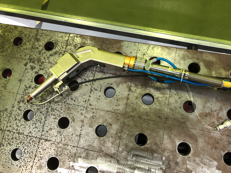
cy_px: 86
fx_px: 187
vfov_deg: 49.7
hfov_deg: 63.4
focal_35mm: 28
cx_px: 116
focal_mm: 4
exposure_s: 1/11
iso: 100
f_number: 1.8
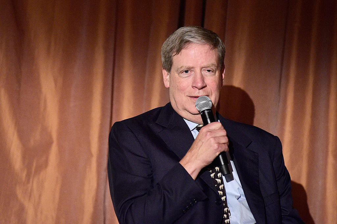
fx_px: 1872
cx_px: 168
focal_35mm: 200
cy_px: 112
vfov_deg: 6.9
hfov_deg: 10.3
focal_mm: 200
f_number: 3.5
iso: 3200
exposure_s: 1/160
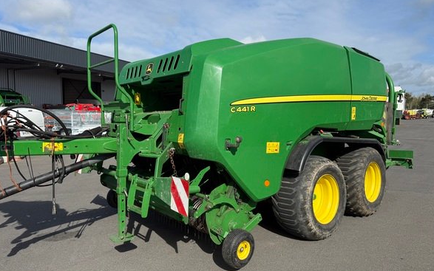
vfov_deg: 47.6
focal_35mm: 26
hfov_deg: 70.4
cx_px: 220
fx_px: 308
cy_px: 140
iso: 80
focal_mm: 6.76
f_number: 1.78
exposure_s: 1/5319
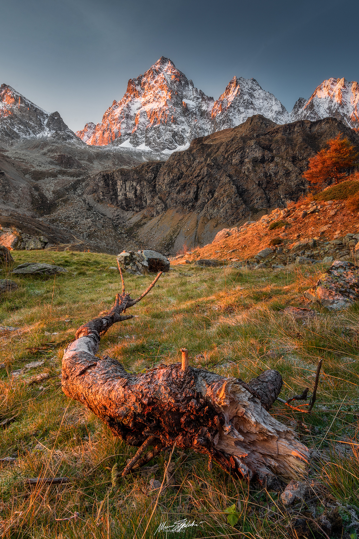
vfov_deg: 77.3
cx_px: 180
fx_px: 337
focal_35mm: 22
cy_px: 270
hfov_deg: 56.1
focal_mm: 15
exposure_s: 1/1.67
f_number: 14
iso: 100
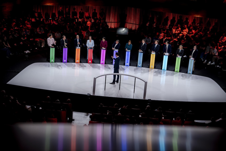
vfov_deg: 19.5
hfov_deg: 28.8
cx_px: 113
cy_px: 76
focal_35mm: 70
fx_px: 439
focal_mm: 70
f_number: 2.8
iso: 800
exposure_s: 1/200
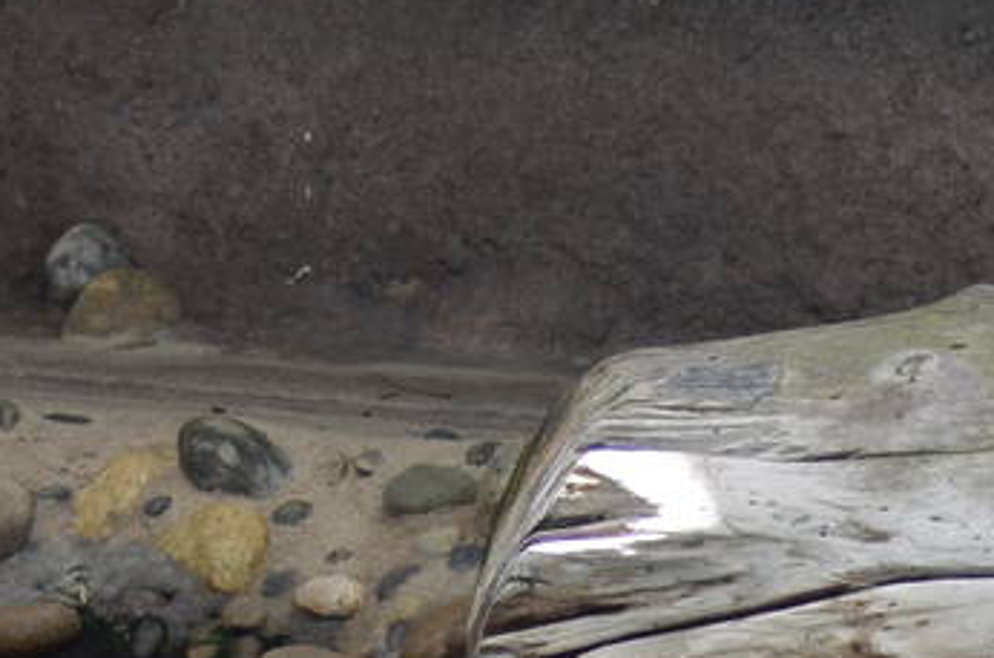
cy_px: 14
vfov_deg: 2.8
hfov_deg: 4.2
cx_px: 175
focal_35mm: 486
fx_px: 13388
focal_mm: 70
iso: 400
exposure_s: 1/400
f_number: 5
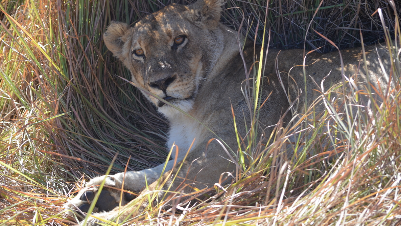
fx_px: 2520
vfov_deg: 5.1
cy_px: 91
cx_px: 201
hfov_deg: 9.1
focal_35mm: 237
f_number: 5.6
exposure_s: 1/500
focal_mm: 140
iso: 320
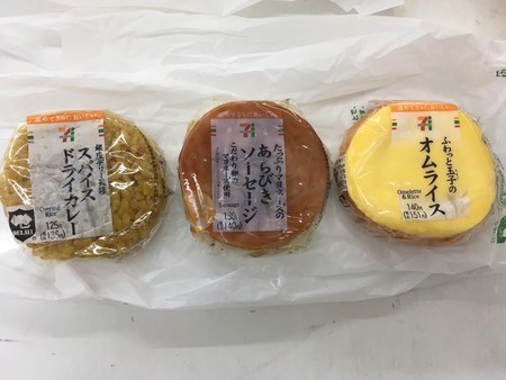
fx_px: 424
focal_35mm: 29
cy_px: 190
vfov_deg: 48.3
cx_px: 253
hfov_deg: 61.6
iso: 25
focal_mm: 4.15
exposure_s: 1/40
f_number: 2.2
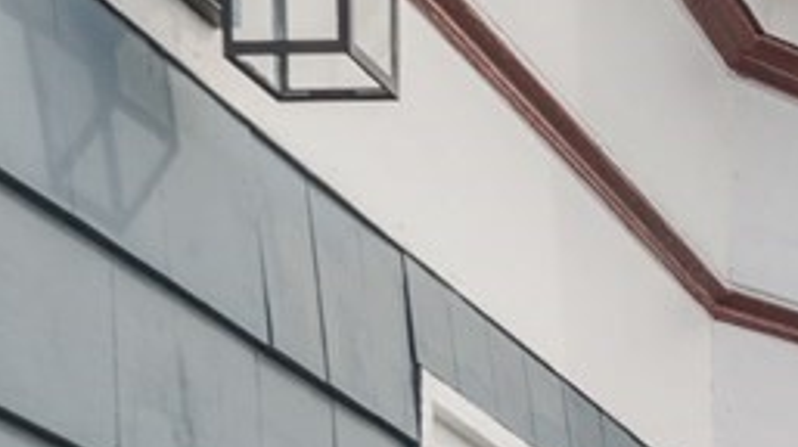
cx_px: 1509
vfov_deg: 9.0
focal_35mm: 117
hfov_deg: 15.3
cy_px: 1166
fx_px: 2473
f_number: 9
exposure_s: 1/500
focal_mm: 14
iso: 100
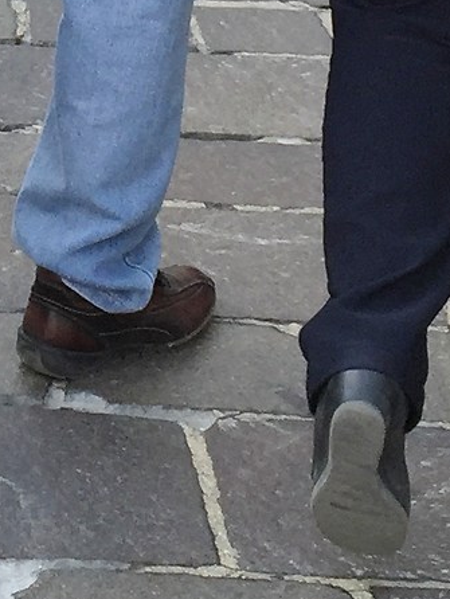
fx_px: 2701
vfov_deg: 11.9
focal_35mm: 156
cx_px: -73
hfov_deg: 9.4
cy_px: -391
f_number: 2.2
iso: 32
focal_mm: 4.15
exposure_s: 1/439
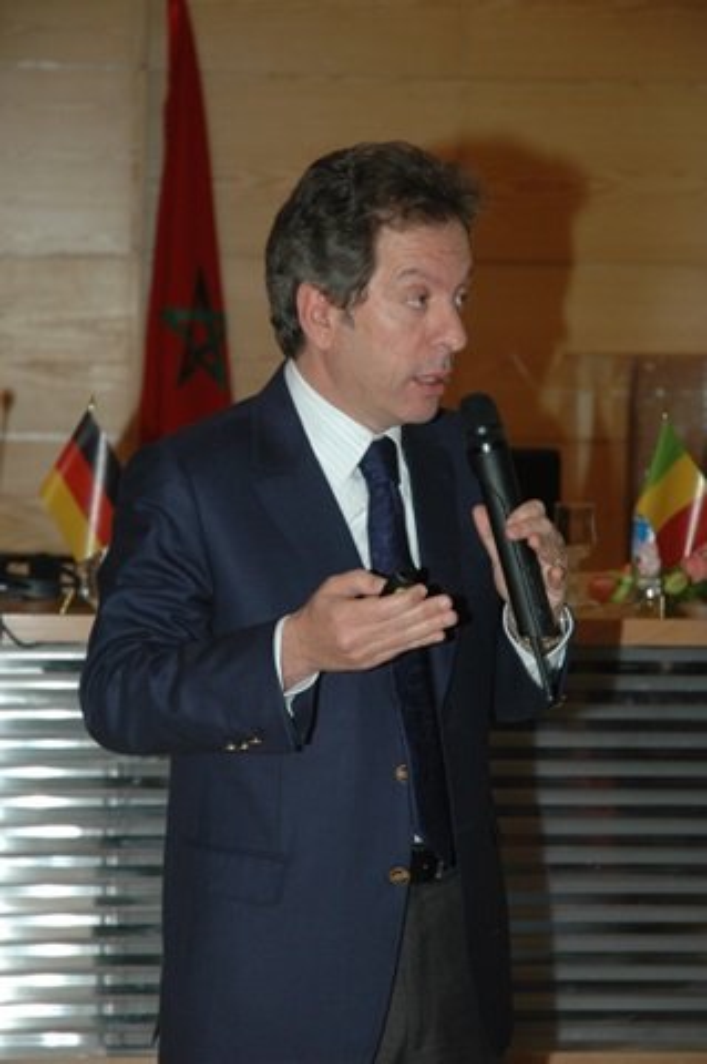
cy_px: 532
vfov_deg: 19.5
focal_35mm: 105
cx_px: 354
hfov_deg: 13.0
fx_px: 3100
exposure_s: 1/60
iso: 400
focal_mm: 70
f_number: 5
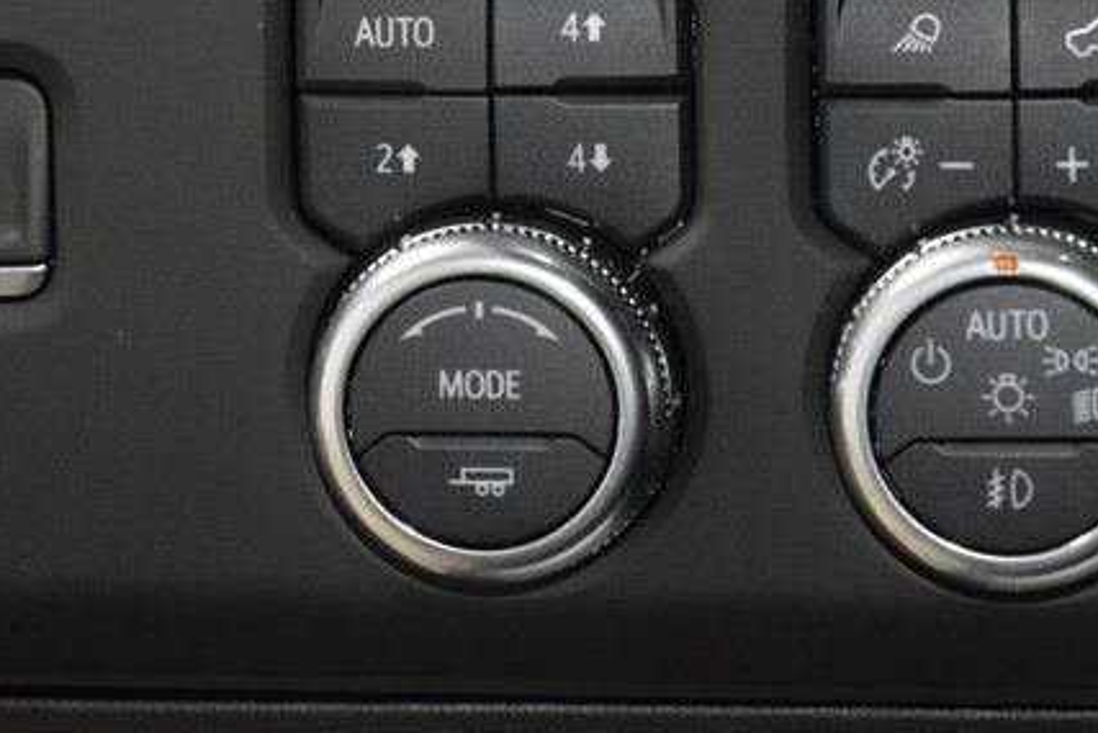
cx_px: 483
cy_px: 158
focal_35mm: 252
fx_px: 7688
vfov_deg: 5.5
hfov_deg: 8.2
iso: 2200
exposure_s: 1/50
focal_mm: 70
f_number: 4.5
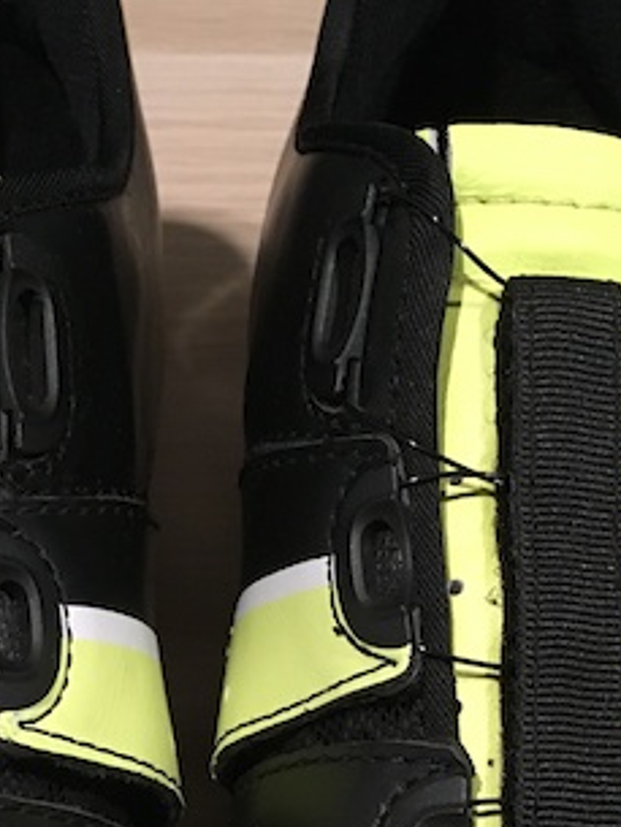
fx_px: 1817
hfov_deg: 19.3
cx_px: 168
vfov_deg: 24.7
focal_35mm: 76
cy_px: 775
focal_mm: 4.15
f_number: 2.2
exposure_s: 1/24
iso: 200
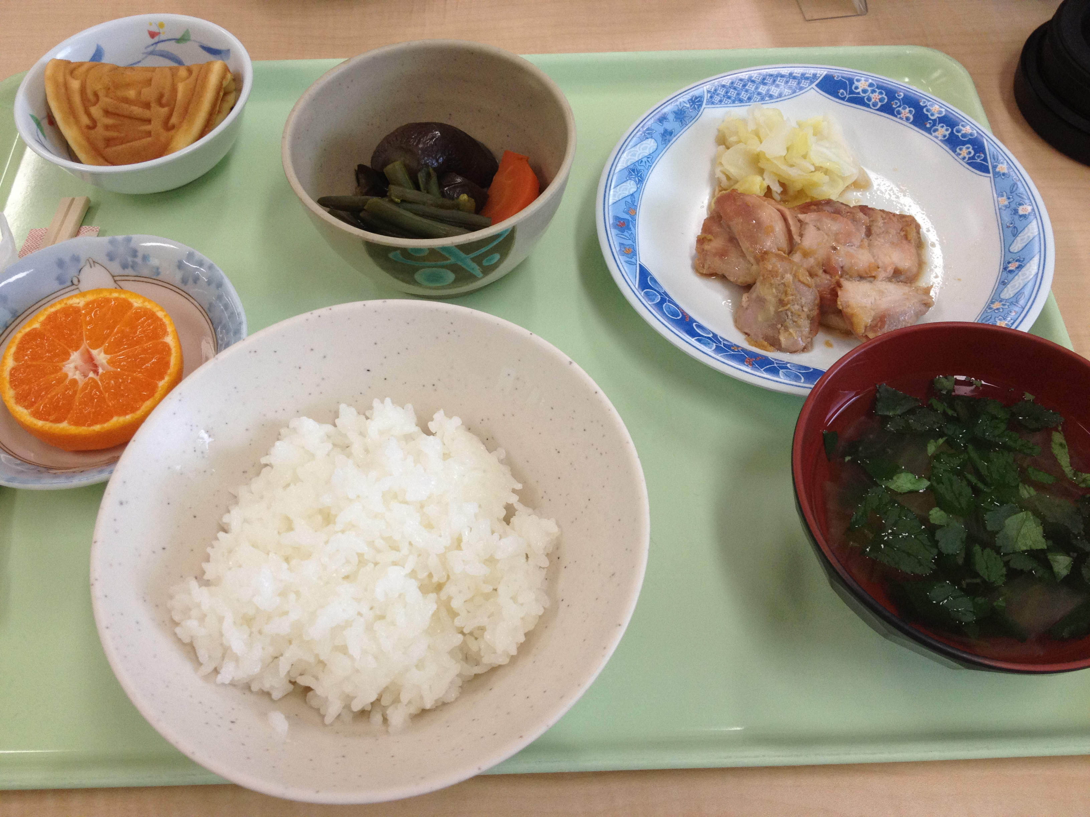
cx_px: 545
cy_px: 408
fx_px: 1102
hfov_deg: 52.6
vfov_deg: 40.7
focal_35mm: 35
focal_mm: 4.28
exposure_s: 1/120
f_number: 2.4
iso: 125
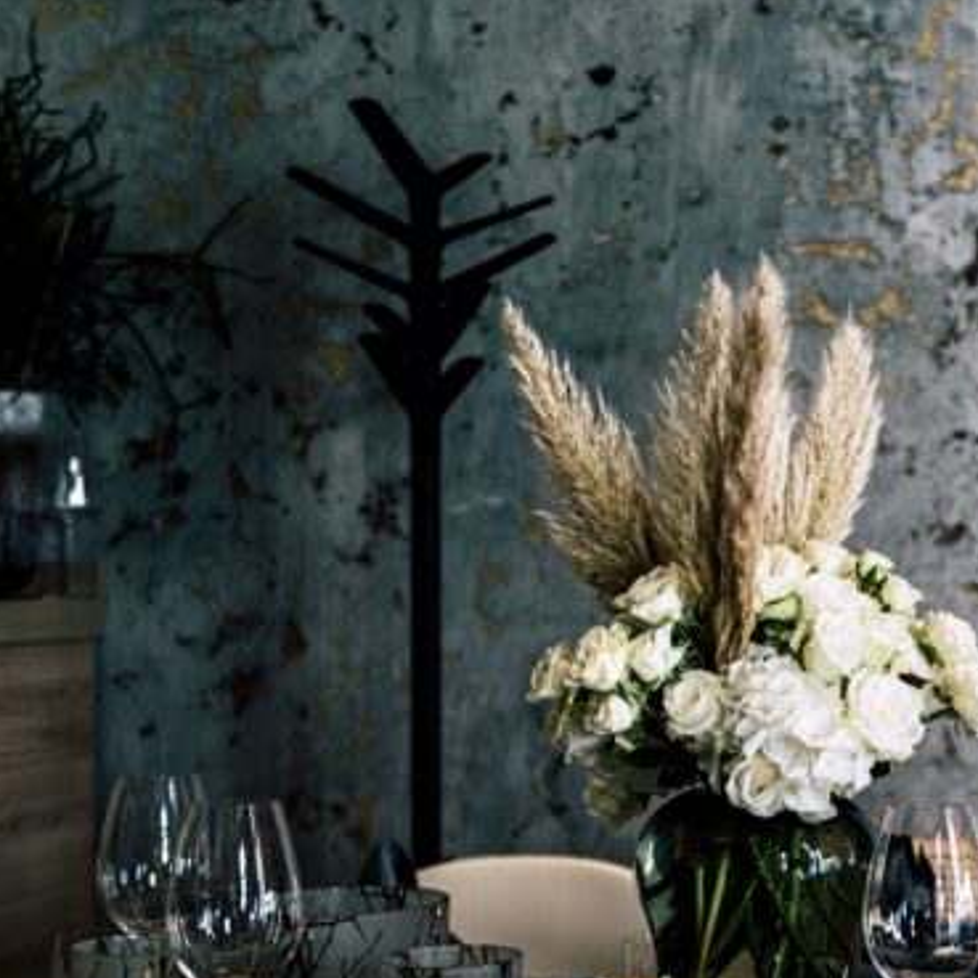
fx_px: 2110
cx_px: 954
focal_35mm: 66
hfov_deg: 25.0
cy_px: 767
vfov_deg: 25.7
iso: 100
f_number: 1.7
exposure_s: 1/60
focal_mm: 28
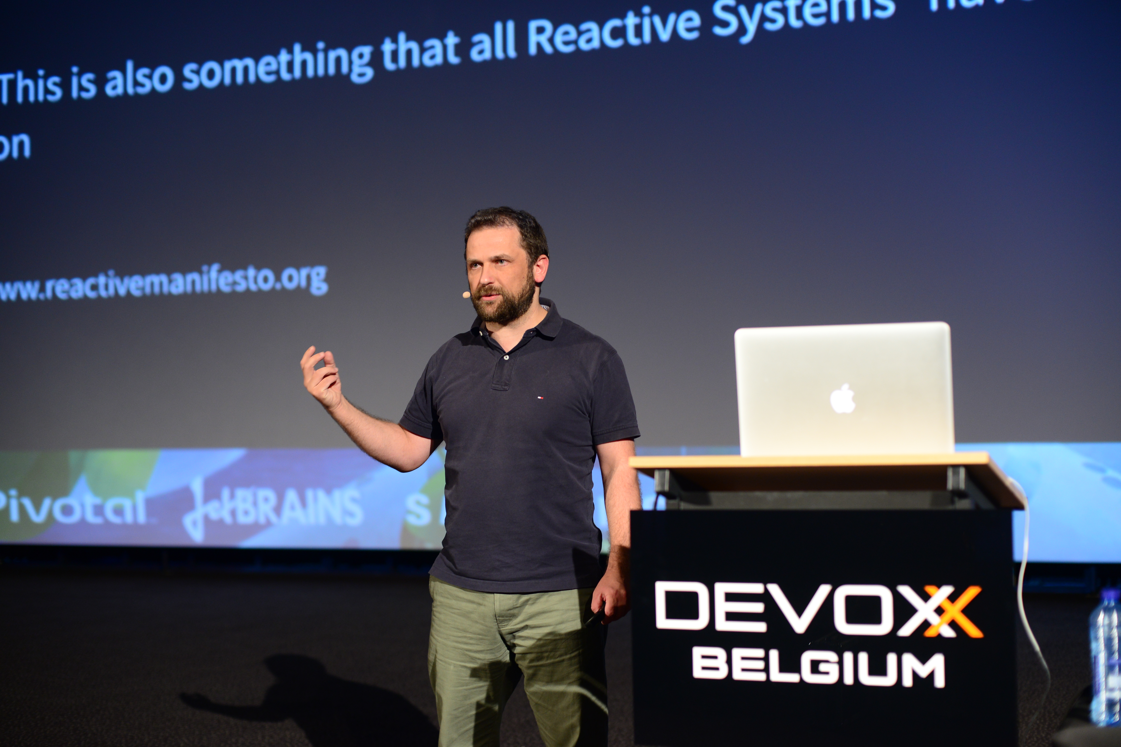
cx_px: 560
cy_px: 374
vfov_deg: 27.0
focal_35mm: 50
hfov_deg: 39.6
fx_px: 1557
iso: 800
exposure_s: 1/60
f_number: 2.5
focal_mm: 50
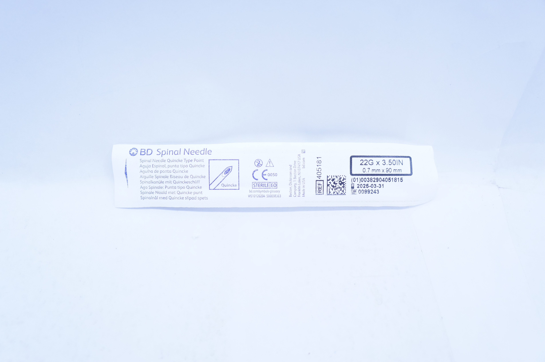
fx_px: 544
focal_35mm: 36
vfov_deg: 36.8
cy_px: 181
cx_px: 272
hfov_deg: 53.2
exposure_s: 1/200
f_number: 5
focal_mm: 24
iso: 800
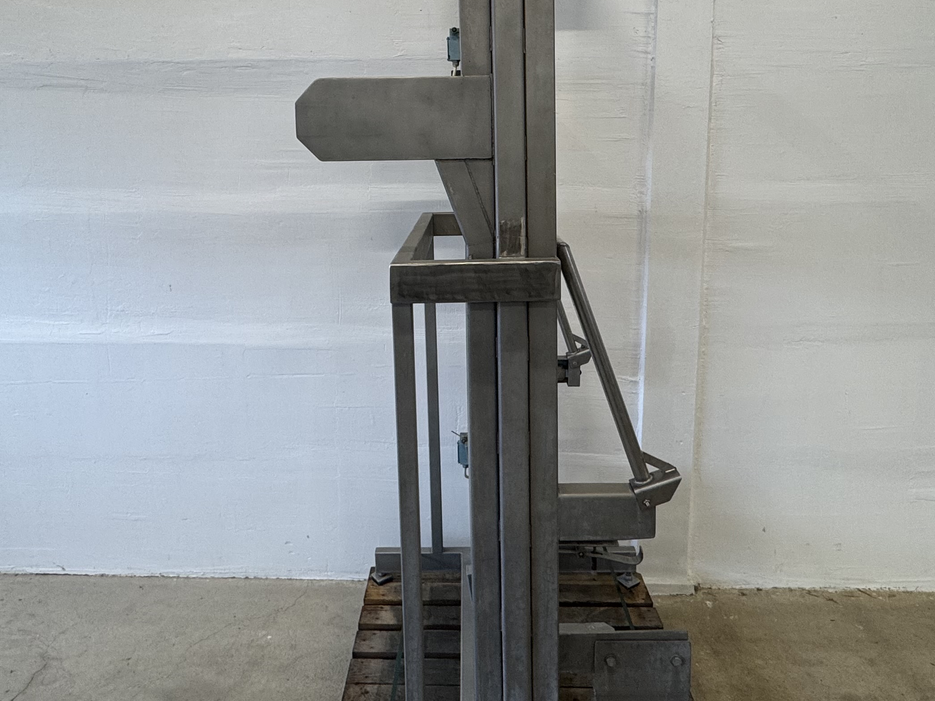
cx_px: 444
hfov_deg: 65.3
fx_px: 729
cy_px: 233
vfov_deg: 50.4
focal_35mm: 27
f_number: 2.2
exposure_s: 1/100
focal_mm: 2.22
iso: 100
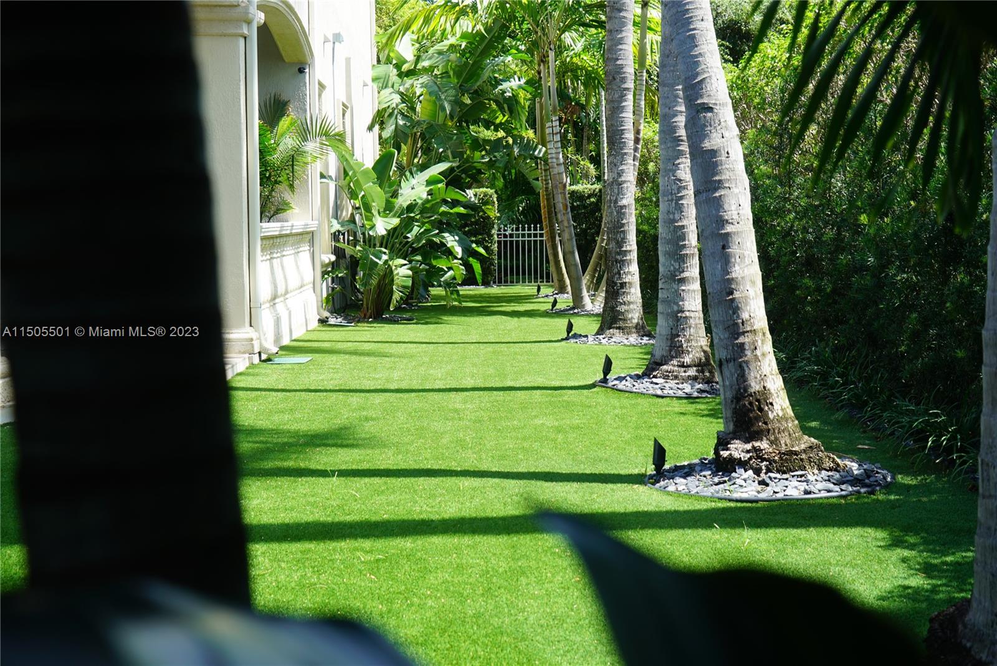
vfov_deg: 27.5
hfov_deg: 40.3
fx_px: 1357
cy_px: 333
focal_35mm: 49
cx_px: 498
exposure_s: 1/80
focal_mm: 49
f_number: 7.1
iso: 100
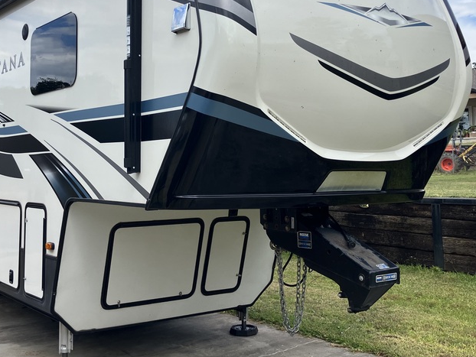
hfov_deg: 41.7
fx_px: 619
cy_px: 128
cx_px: 175
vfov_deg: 32.0
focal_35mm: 45
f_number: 1.8
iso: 32
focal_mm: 3.99
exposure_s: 1/1389
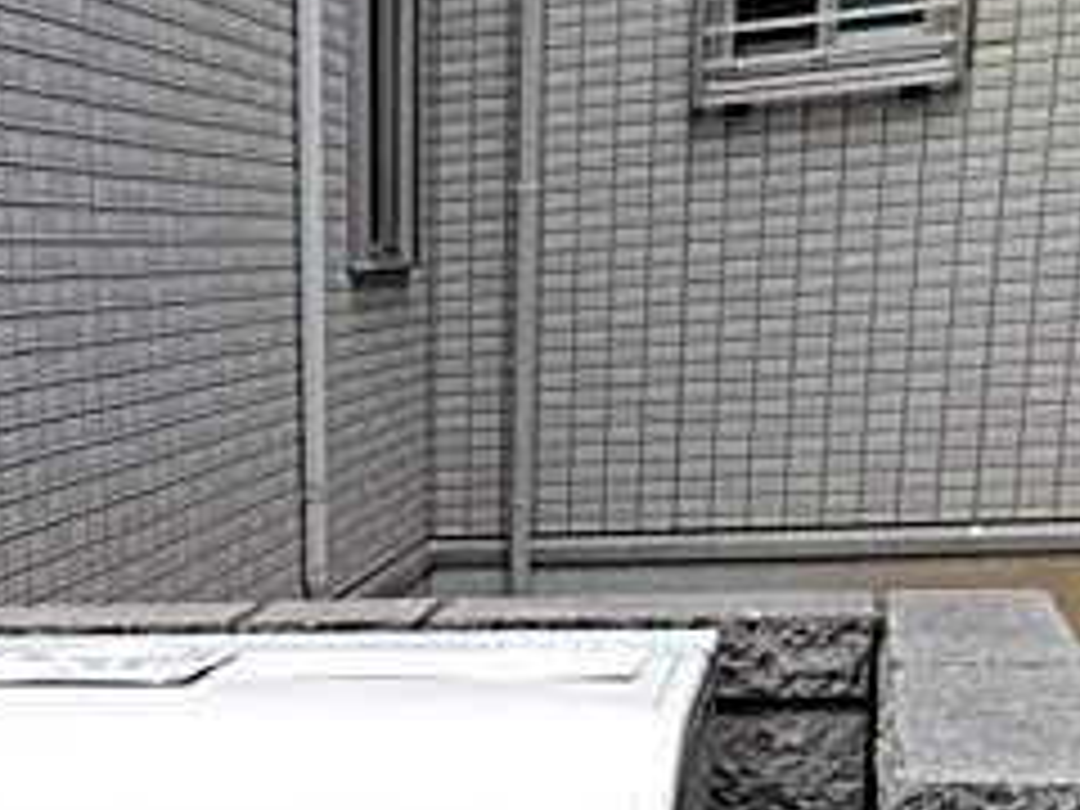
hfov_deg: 25.3
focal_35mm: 72
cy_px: 1008
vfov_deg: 19.1
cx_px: -68
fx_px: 2246
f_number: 2.2
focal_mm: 3.46
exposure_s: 1/141
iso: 60
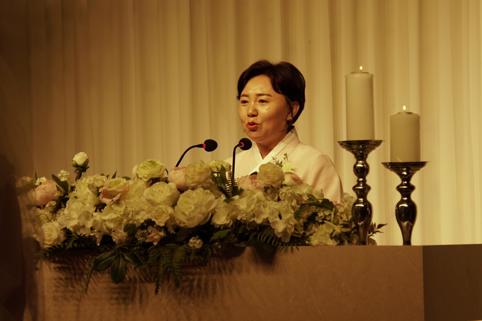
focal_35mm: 174
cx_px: 241
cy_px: 160
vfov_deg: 7.9
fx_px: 2329
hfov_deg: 11.8
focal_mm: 116
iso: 800
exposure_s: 1/640
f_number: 5
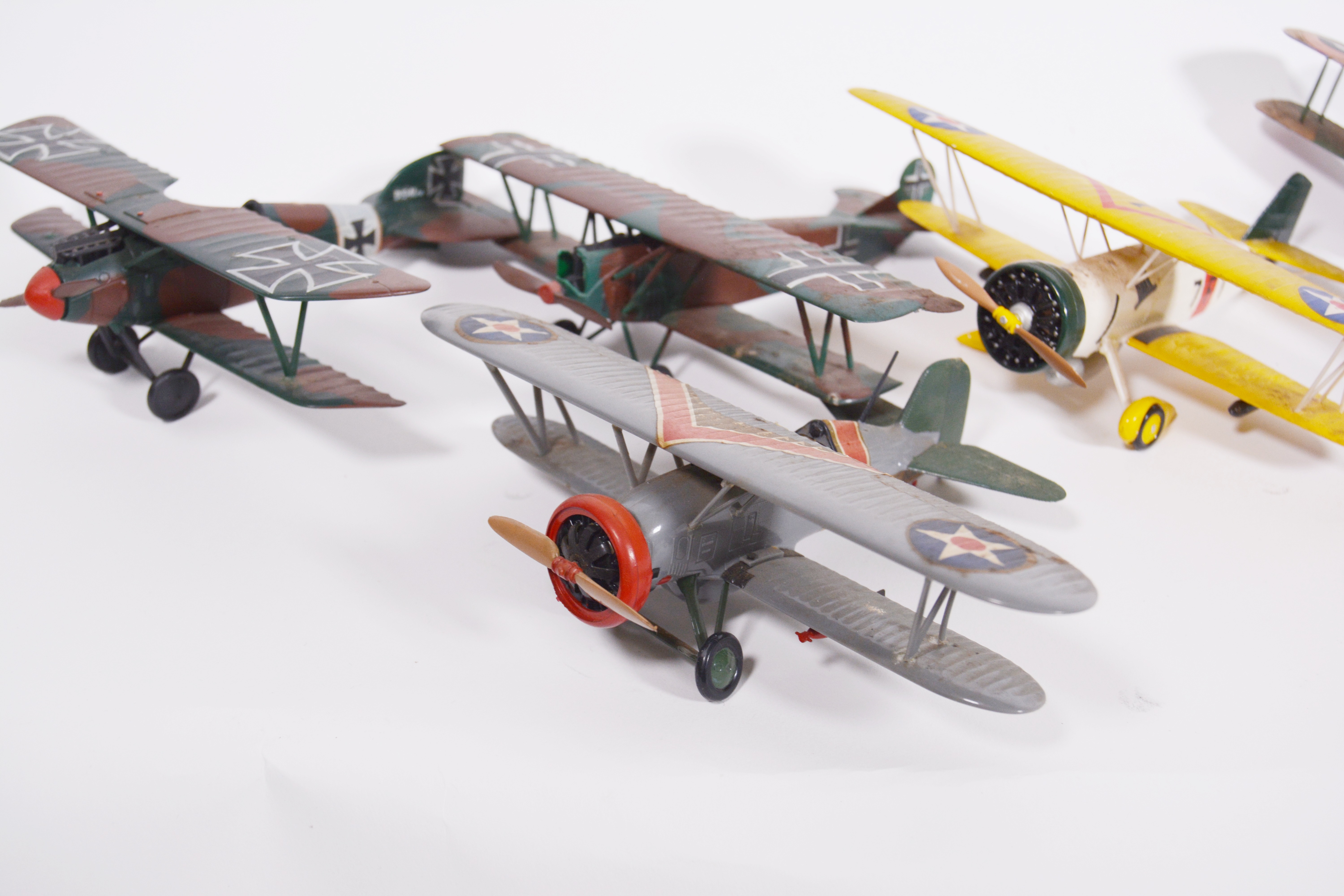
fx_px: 1680
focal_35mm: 45
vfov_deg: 29.9
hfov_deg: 43.6
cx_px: 672
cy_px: 448
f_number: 5
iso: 400
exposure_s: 1/100
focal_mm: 30
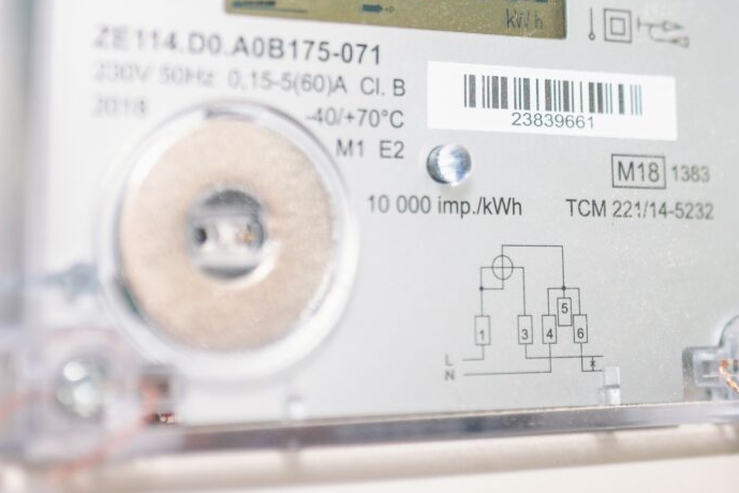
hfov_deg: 38.2
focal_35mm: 52
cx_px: 381
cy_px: 135
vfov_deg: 25.8
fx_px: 1068
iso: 100
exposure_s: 1/200
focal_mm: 35
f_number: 2.2
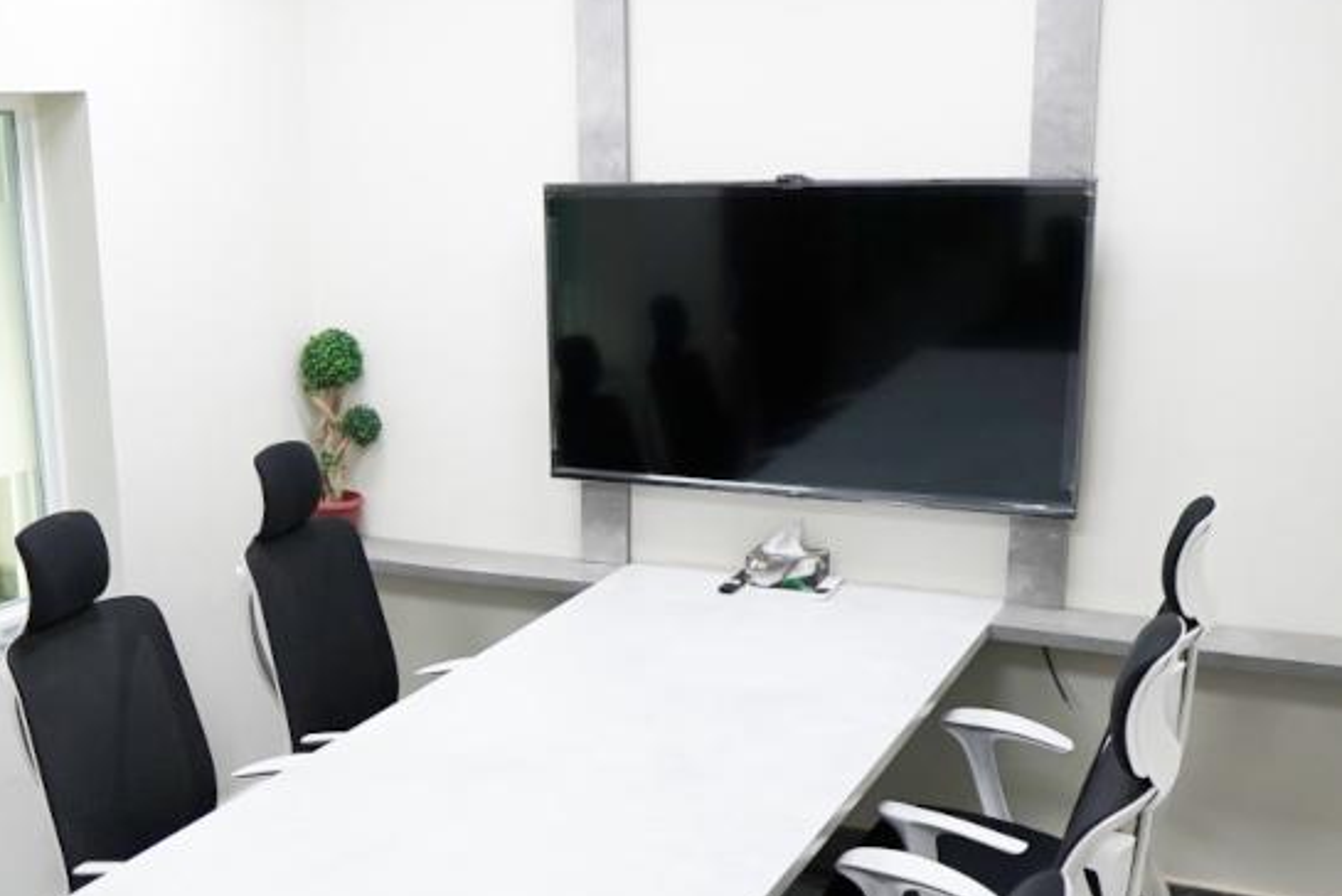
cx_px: 320
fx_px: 1641
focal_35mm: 44
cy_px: 629
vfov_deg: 30.2
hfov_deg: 42.9
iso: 400
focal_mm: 16
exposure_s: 1/500
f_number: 1.8
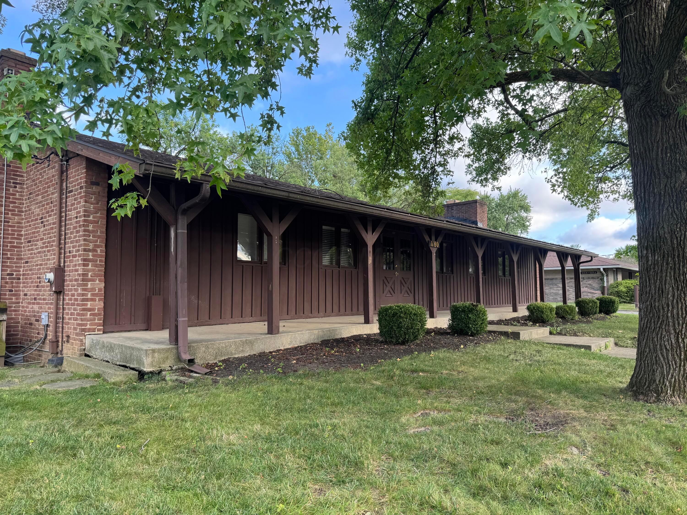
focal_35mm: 24
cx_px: 344
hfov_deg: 71.6
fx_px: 476
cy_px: 258
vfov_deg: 56.8
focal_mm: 6.76
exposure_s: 1/227
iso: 80
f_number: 1.78
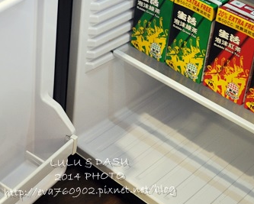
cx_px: 69
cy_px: 34
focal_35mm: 80
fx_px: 602
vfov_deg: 19.0
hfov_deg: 23.6
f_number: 2.8
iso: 320
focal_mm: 24
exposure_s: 1/20
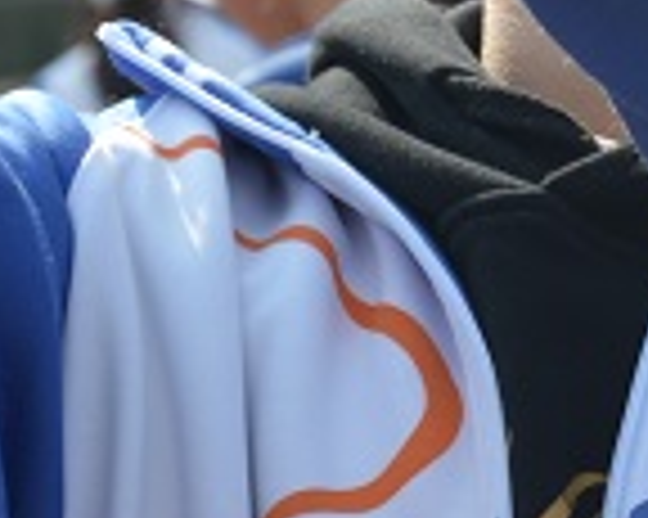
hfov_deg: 3.4
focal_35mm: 567
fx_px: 10867
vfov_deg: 2.7
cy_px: -45
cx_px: 1593
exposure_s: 1/250
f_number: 8
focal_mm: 58
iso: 160
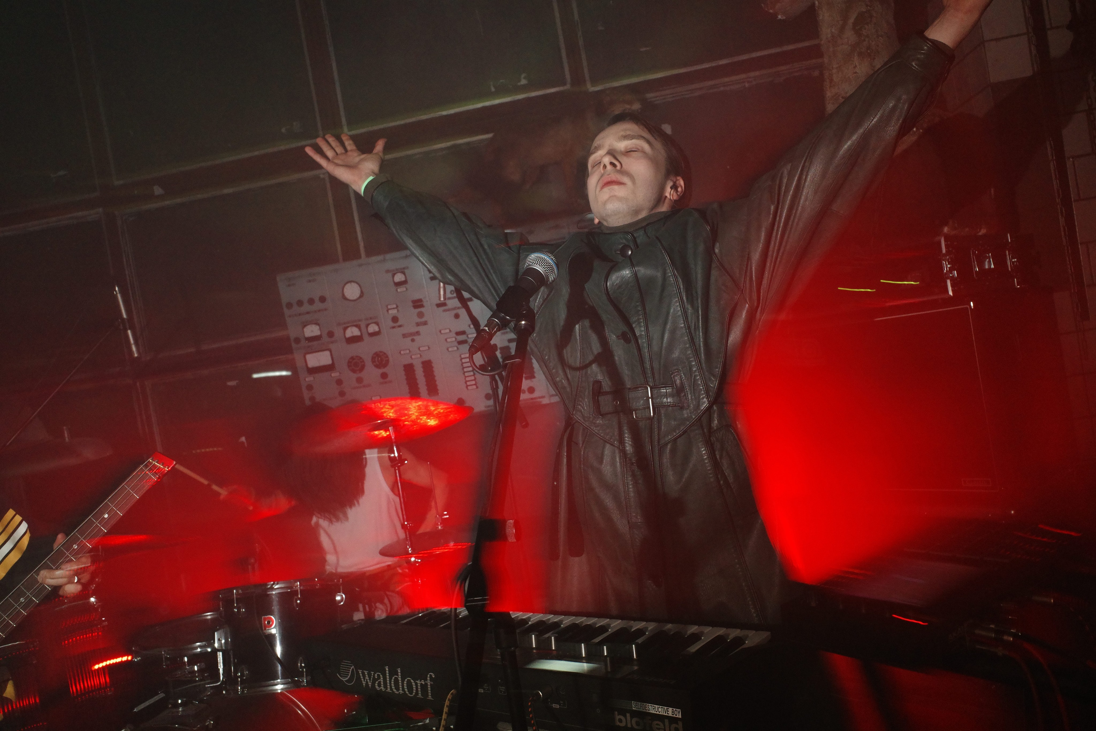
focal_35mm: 28
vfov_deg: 46.4
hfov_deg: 65.5
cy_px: 366
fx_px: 852
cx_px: 548
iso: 2000
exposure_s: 1/13
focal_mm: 18.3
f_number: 5.6
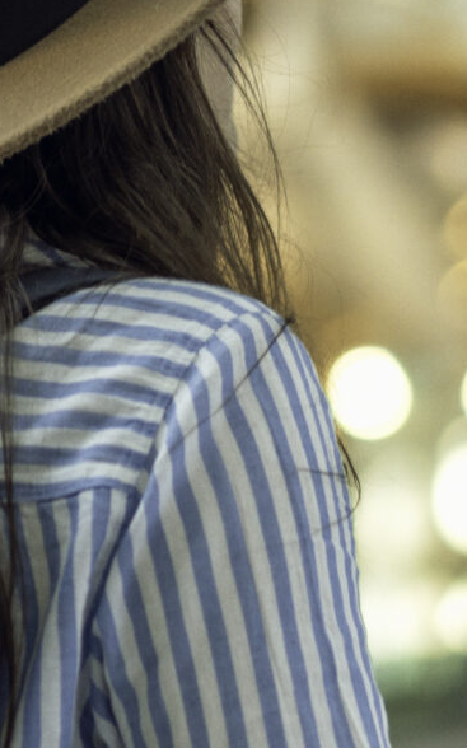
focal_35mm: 222
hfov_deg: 5.9
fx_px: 4525
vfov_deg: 9.4
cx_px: 644
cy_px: 601
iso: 250
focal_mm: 50
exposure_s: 1/320
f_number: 1.4
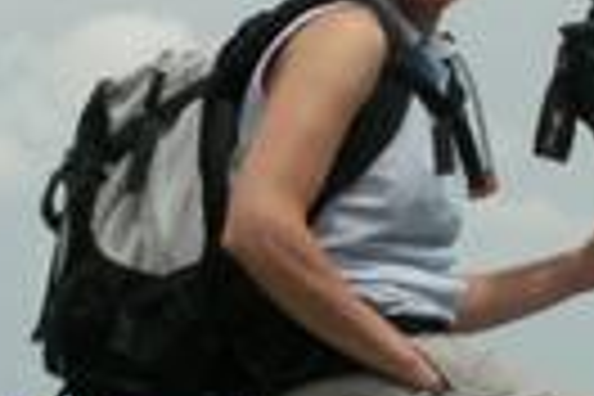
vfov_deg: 4.7
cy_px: 248
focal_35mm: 292
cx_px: 306
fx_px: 4818
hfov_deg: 7.1
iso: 50
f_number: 8
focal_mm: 9.7
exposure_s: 1/250
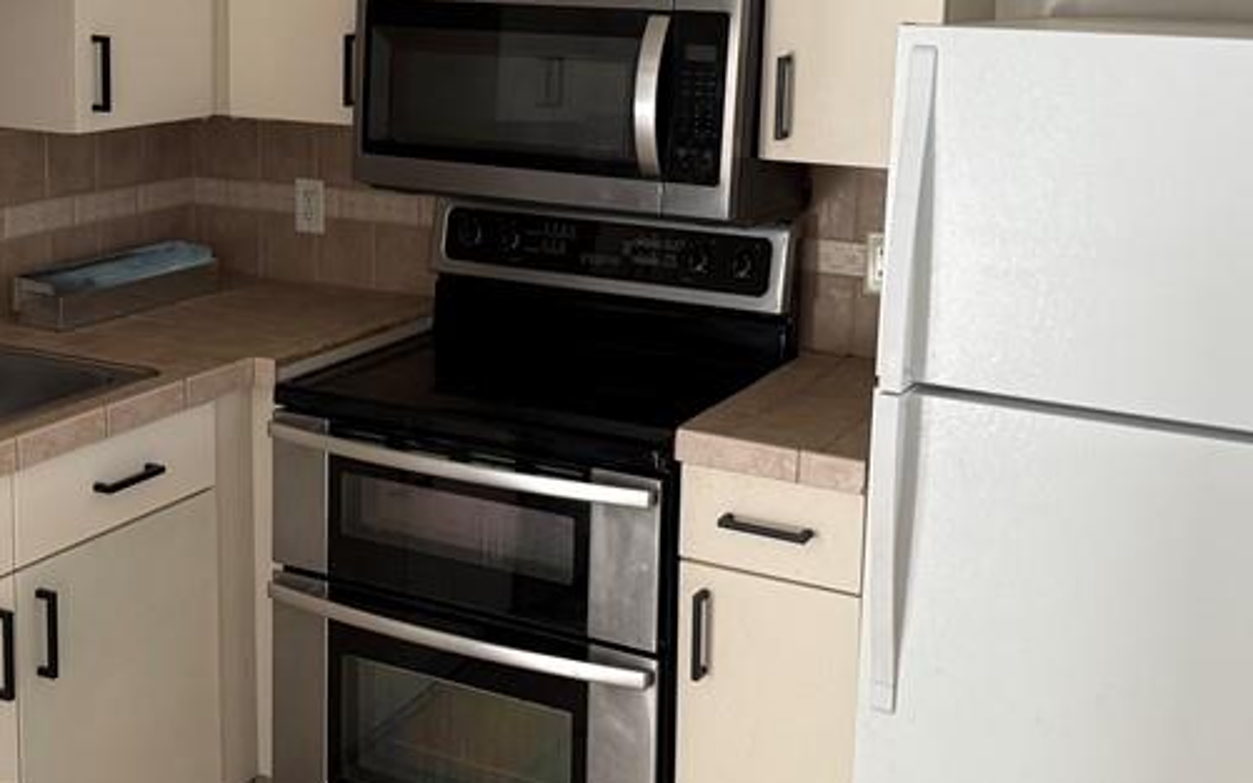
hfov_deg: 38.4
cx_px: 415
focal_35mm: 52
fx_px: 1776
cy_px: 198
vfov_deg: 24.6
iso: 200
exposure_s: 1/111
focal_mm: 6.76
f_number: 1.78
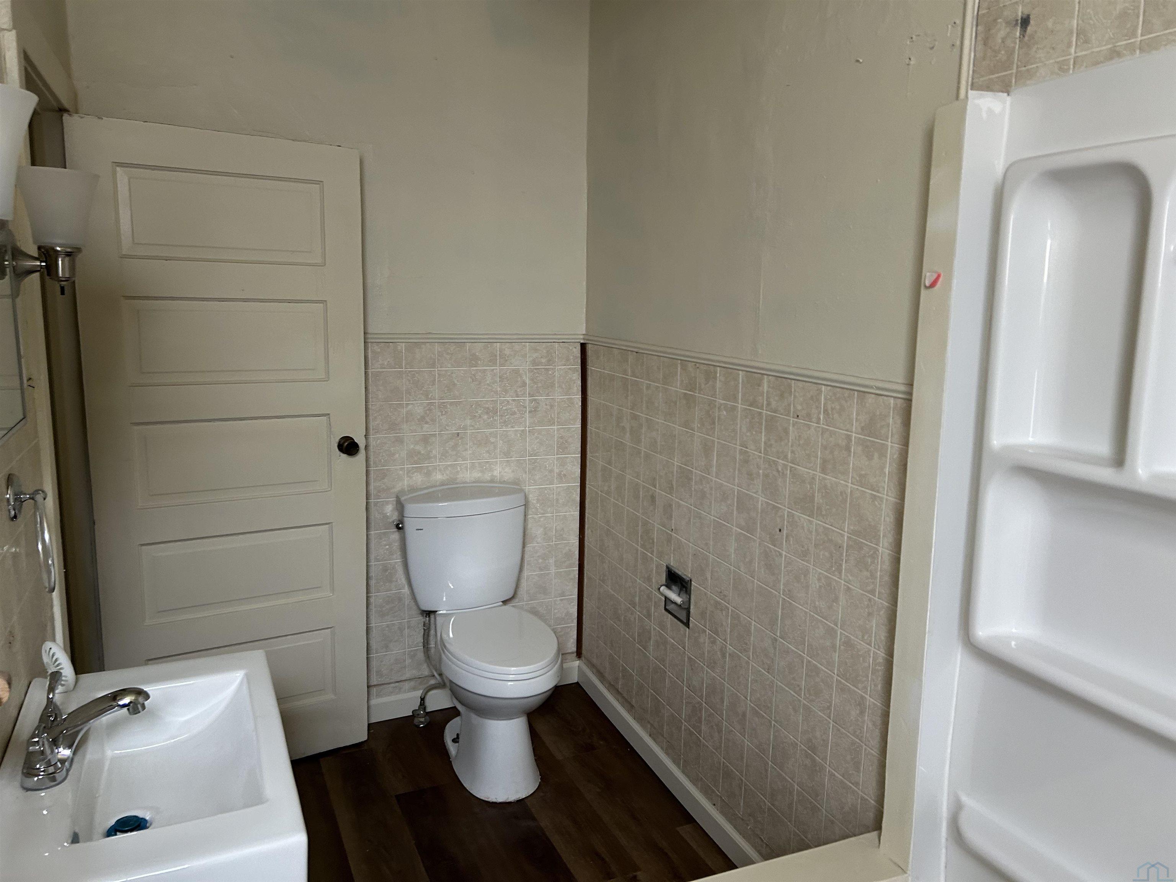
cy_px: 441
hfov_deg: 67.3
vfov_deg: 53.1
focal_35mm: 26
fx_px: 883
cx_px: 588
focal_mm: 5.7
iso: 200
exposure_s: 1/60
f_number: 1.5
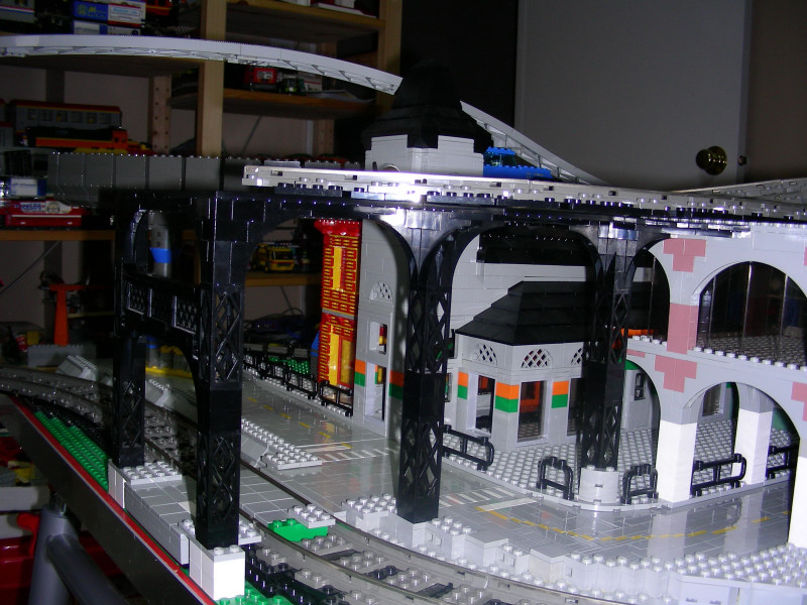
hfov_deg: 49.0
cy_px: 302
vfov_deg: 37.7
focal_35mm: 38
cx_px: 404
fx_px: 886
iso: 50
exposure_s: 1/60.1
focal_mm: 6.3
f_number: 3.5
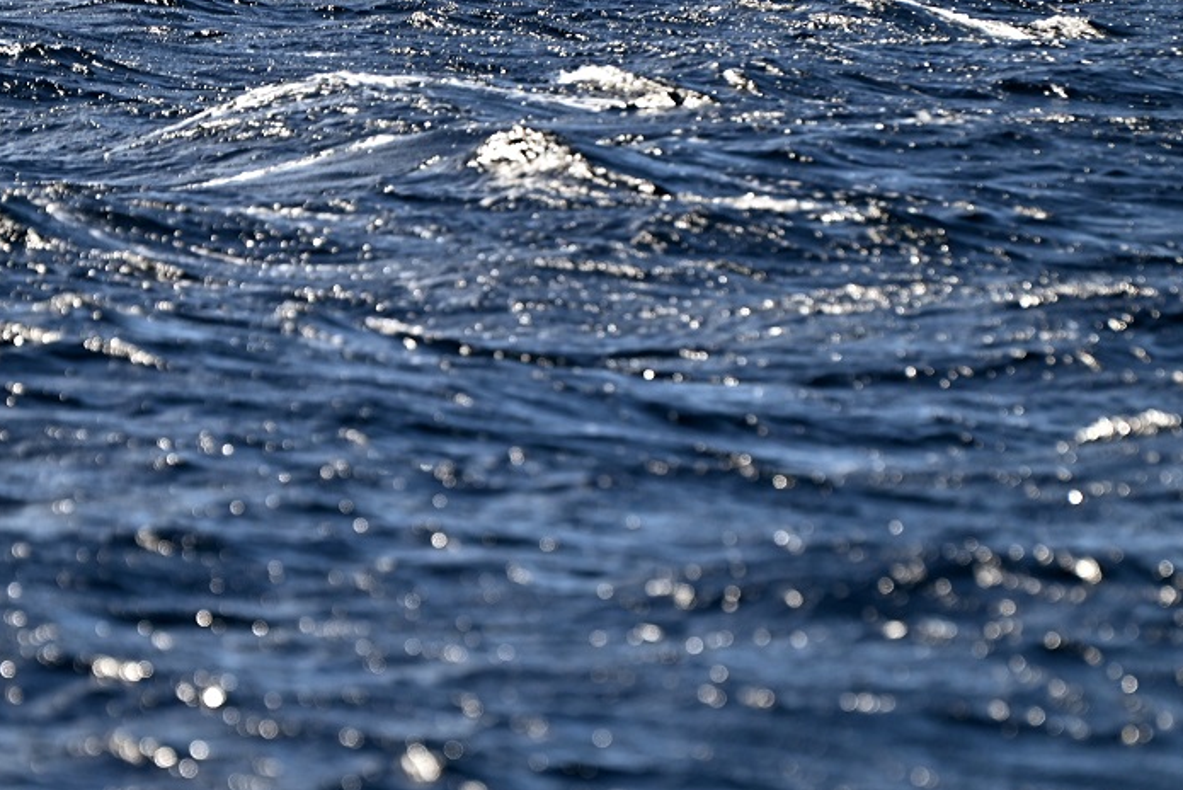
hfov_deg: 3.7
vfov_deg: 2.5
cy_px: 505
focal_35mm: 561
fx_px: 18442
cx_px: 420
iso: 220
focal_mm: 300
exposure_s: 1/1000
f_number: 5.6
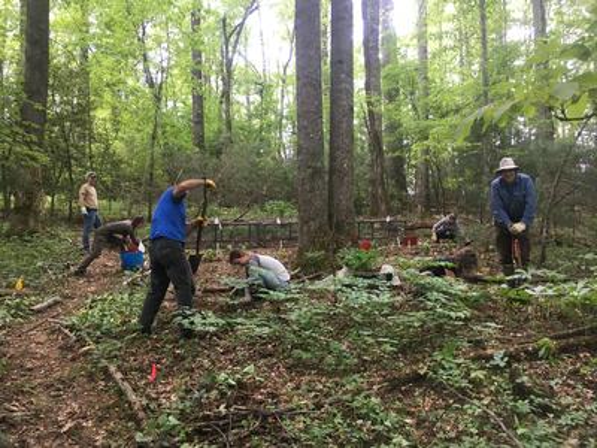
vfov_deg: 48.2
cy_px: 224
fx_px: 500
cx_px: 298
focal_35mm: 29
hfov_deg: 61.7
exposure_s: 1/30
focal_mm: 4.15
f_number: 2.2
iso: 32
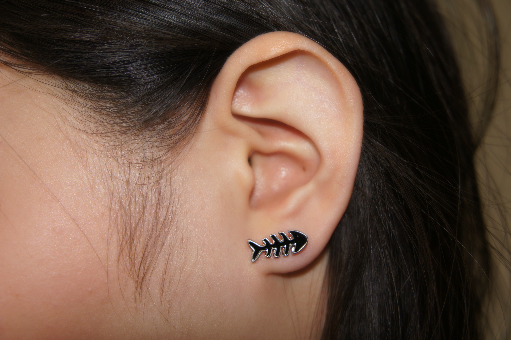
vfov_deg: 24.4
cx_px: 256
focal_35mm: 56
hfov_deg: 36.0
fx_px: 787
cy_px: 170
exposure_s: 1/125
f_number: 5.6
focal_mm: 37
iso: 200
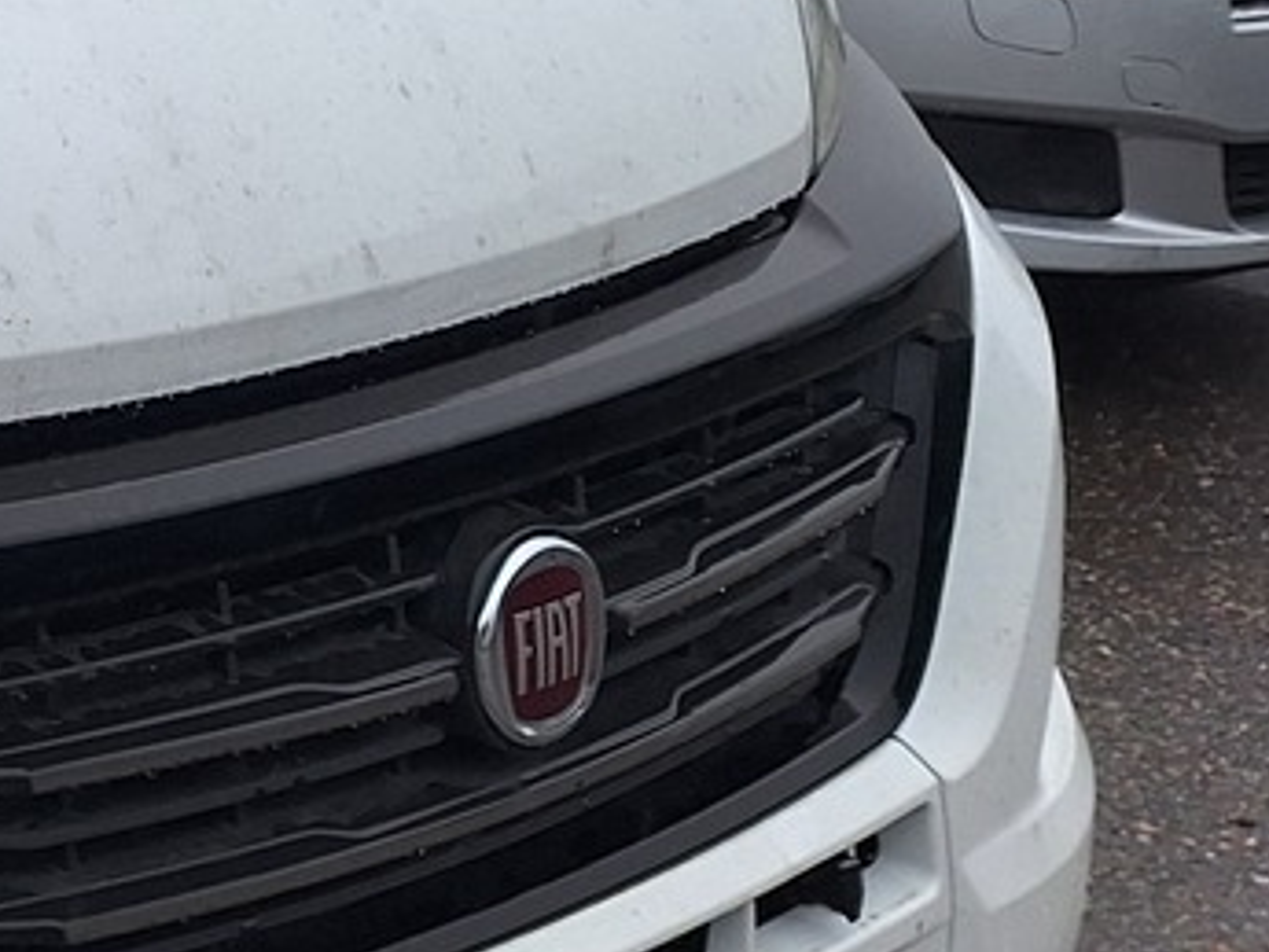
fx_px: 3521
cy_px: -176
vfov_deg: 14.9
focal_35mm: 96
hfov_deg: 15.8
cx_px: -1320
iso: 40
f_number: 1.8
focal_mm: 5.54
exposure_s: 1/305
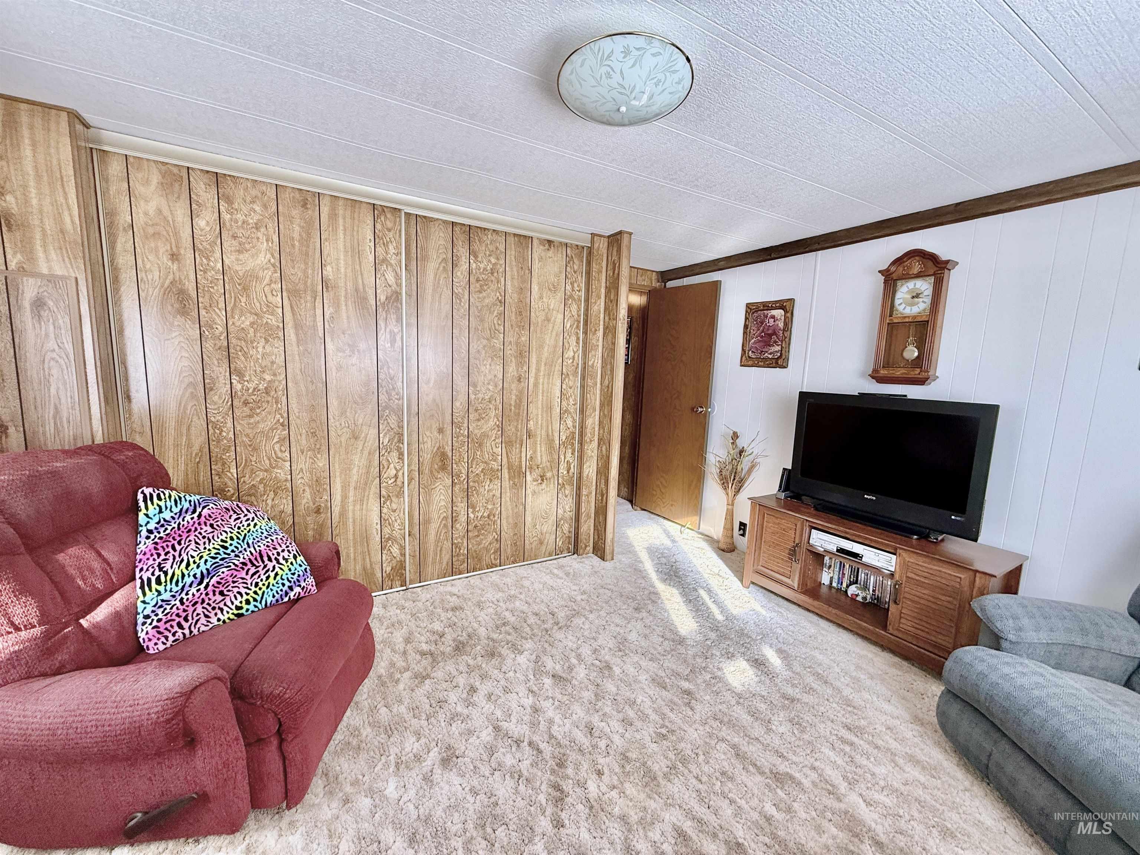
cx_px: 570
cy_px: 428
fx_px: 461
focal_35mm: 14
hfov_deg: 102.1
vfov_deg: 85.7
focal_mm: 2.22
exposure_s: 1/99
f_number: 2.2
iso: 125
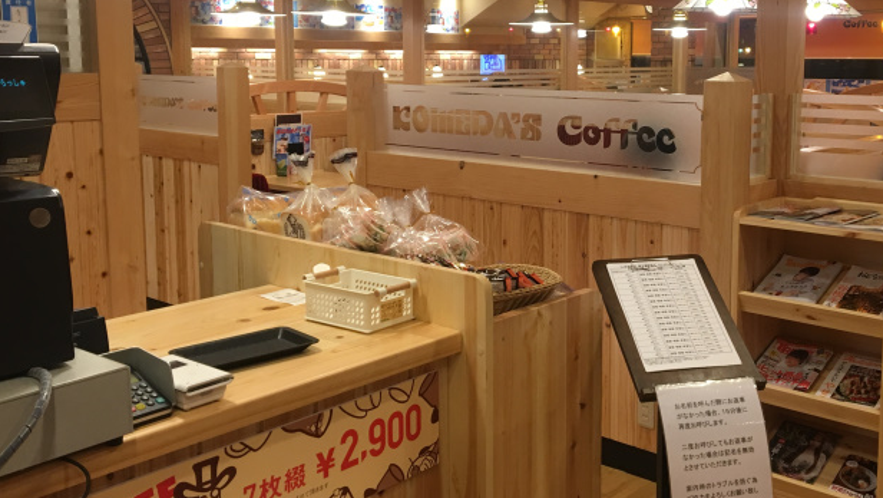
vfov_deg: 28.9
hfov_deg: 48.9
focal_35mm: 41
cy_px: 174
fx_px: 960
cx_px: 548
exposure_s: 1/30
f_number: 2.2
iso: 80
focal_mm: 4.15
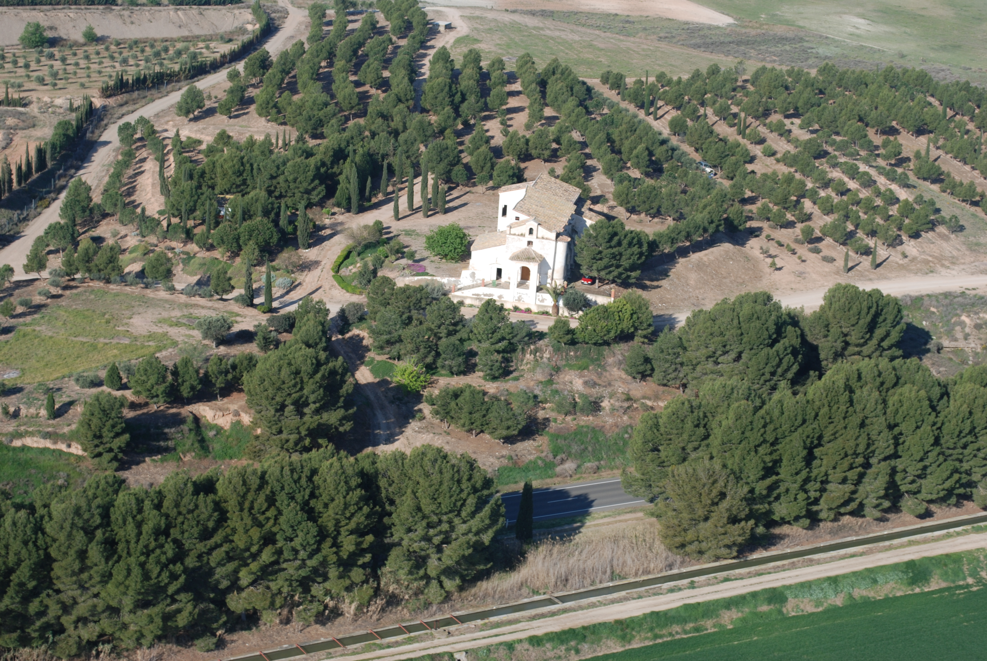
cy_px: 330
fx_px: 1853
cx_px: 494
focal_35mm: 68
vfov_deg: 20.2
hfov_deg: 29.8
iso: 100
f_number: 8
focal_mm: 45
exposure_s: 1/250
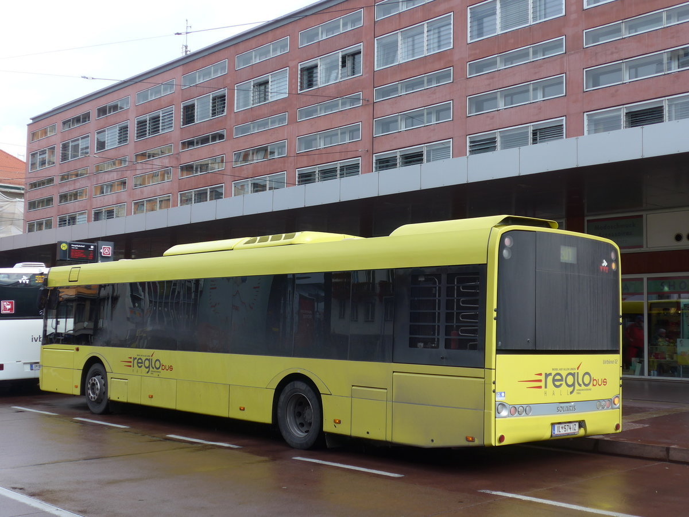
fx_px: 916
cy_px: 258
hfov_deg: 41.2
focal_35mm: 46
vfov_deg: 31.5
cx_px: 344
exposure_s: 1/640
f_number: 3
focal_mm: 9.5
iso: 80
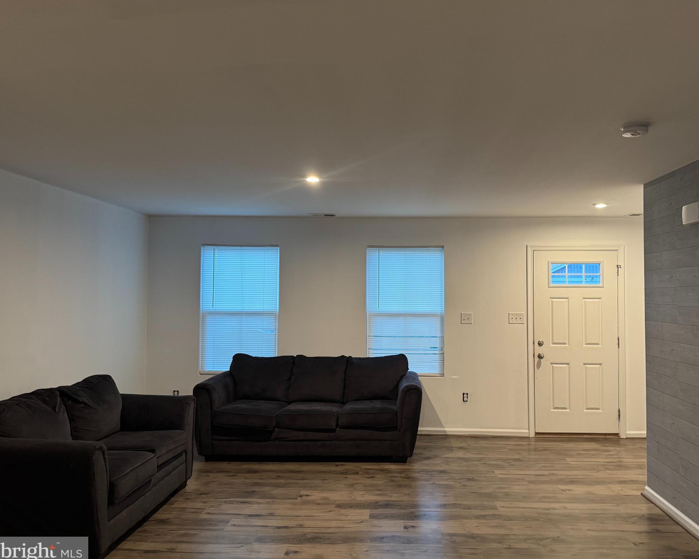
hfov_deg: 65.9
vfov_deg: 54.9
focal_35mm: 26
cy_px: 277
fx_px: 538
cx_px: 382
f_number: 1.78
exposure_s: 1/60
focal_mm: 6.76
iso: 320
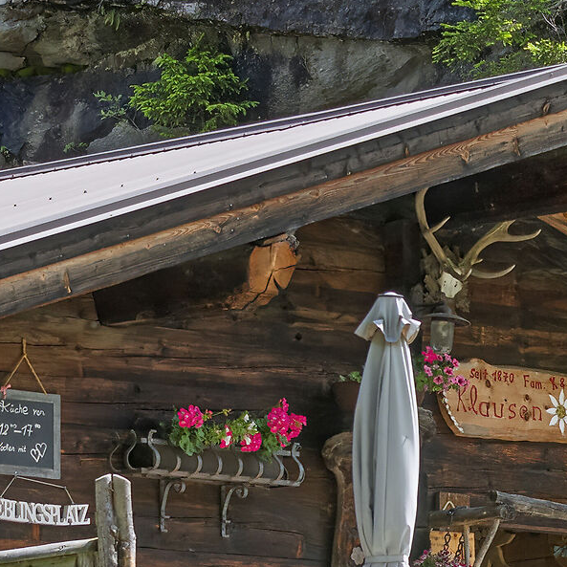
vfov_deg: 4.9
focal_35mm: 361
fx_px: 6690
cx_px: 540
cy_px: 341
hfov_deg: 4.8
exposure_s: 1/500
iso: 500
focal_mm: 70
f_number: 6.3
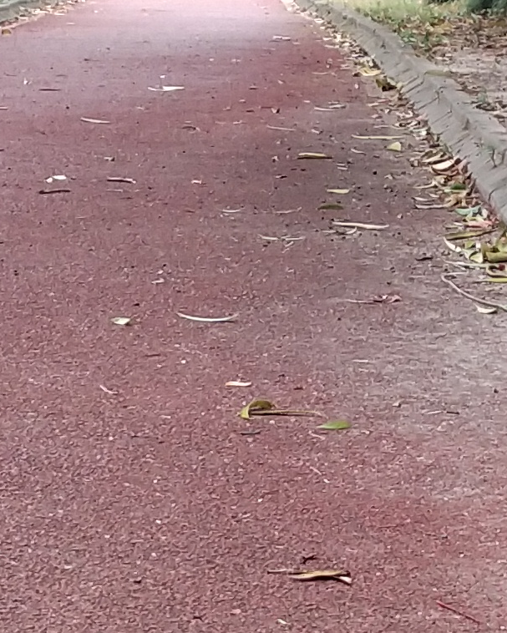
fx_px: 3112
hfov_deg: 9.3
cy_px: 514
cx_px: 315
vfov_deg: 11.6
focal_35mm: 166
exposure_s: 1/50
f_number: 2.2
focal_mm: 3.69
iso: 64
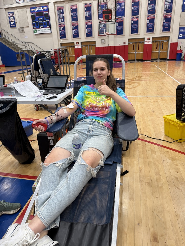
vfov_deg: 71.6
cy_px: 123
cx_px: 92
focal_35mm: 24
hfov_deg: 56.8
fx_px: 171
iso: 100
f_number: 1.78
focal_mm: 6.76
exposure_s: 1/120
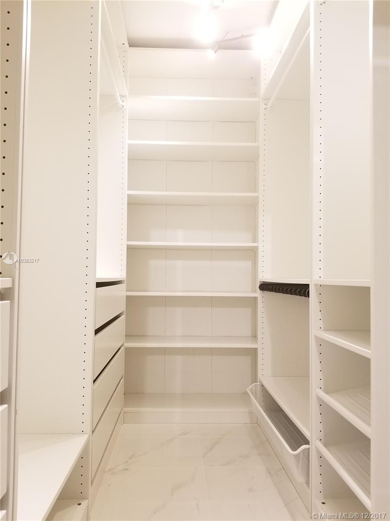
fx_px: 391
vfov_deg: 67.3
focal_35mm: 26
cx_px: 195
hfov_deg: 53.1
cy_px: 260
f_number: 1.7
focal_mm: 4.3
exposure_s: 1/60
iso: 160
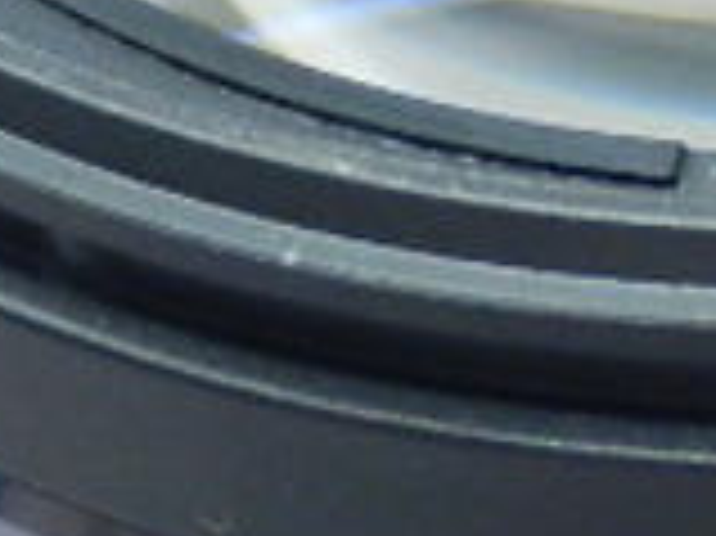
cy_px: 167
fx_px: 5932
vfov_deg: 5.2
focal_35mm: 287
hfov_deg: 6.9
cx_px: 833
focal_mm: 6.9
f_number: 4
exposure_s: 1/30
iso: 200
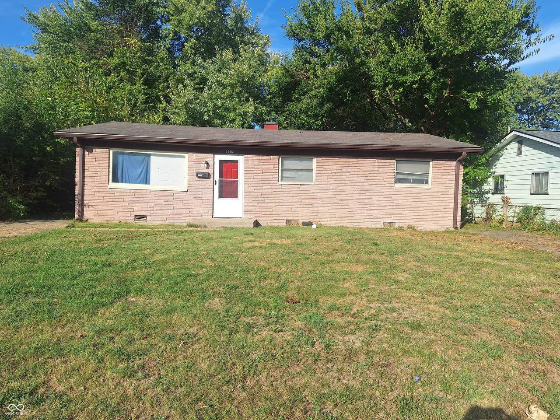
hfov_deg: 73.9
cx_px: 280
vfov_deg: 58.9
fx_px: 372
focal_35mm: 23
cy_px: 210
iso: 40
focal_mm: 5.54
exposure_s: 1/2268
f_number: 1.8
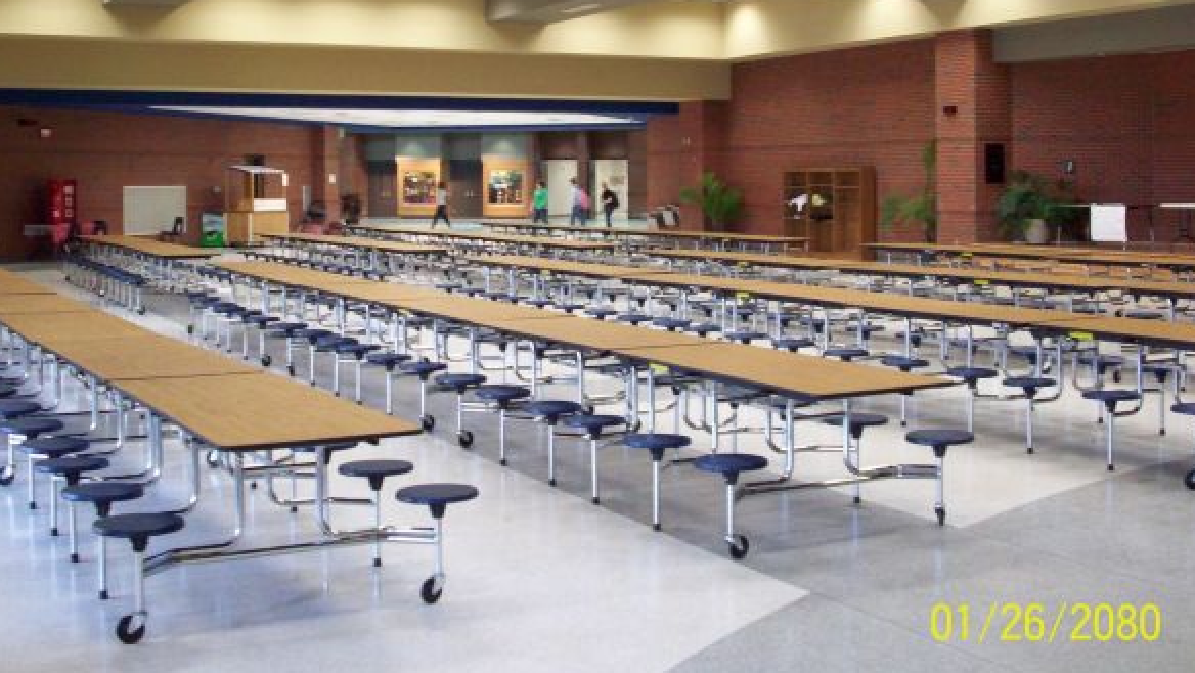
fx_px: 1458
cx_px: 576
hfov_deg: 44.6
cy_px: 207
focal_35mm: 46
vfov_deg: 25.8
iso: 160
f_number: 2.8
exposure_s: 1/30.3
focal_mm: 6.2
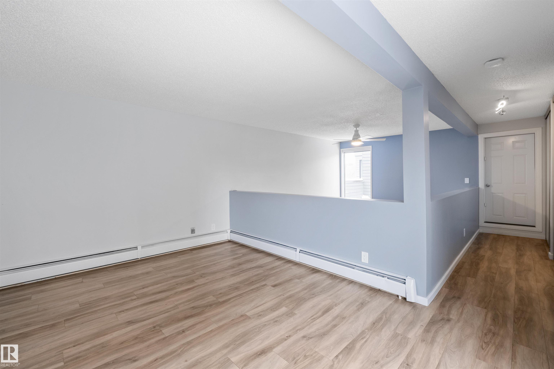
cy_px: 184
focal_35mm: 15
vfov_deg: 77.3
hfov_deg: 100.4
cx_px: 277
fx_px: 231
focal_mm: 10
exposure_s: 1/1.67
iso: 400
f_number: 8
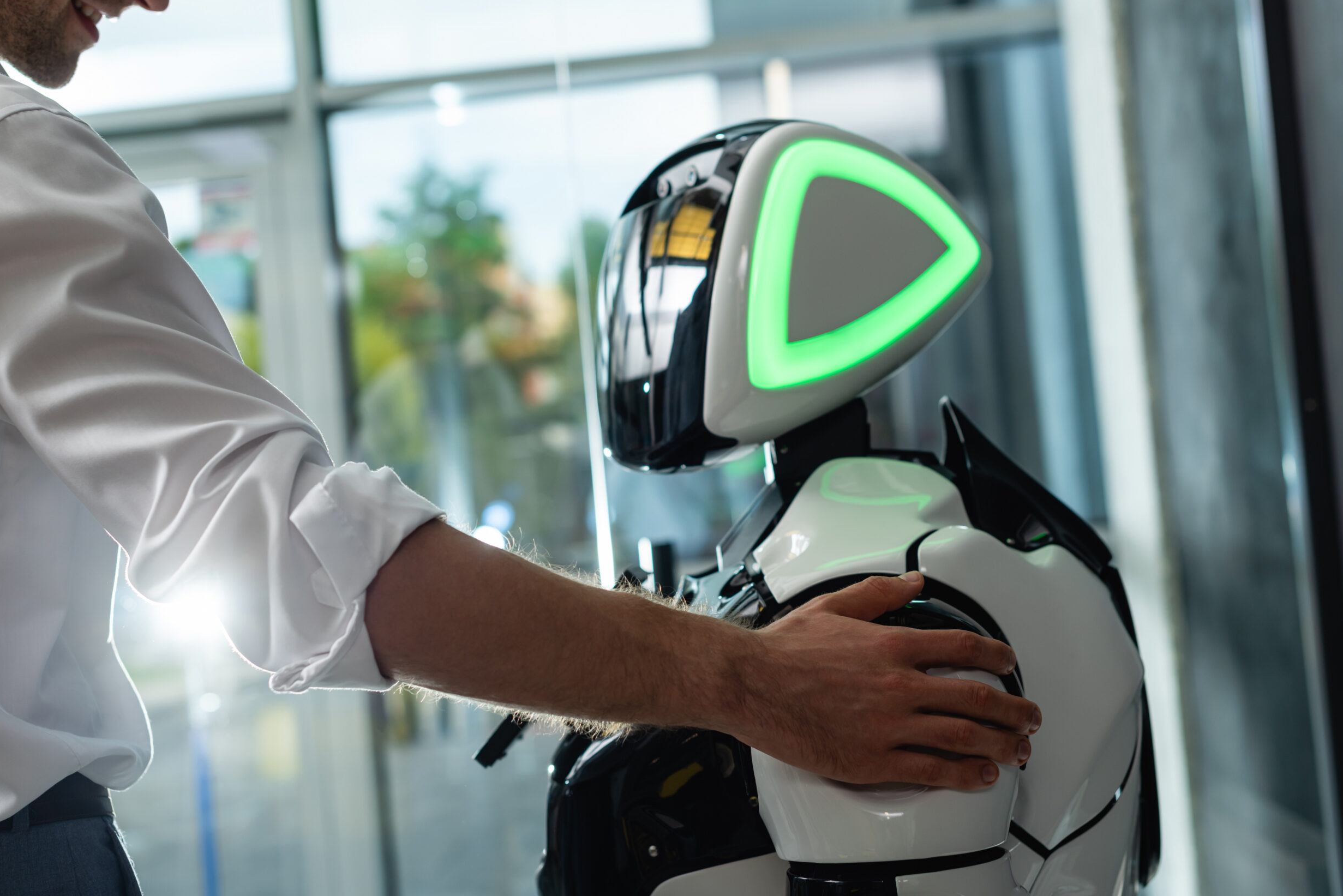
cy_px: 446
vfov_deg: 26.0
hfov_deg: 38.2
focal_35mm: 52
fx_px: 1940
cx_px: 652
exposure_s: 1/200
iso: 200
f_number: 4
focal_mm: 50
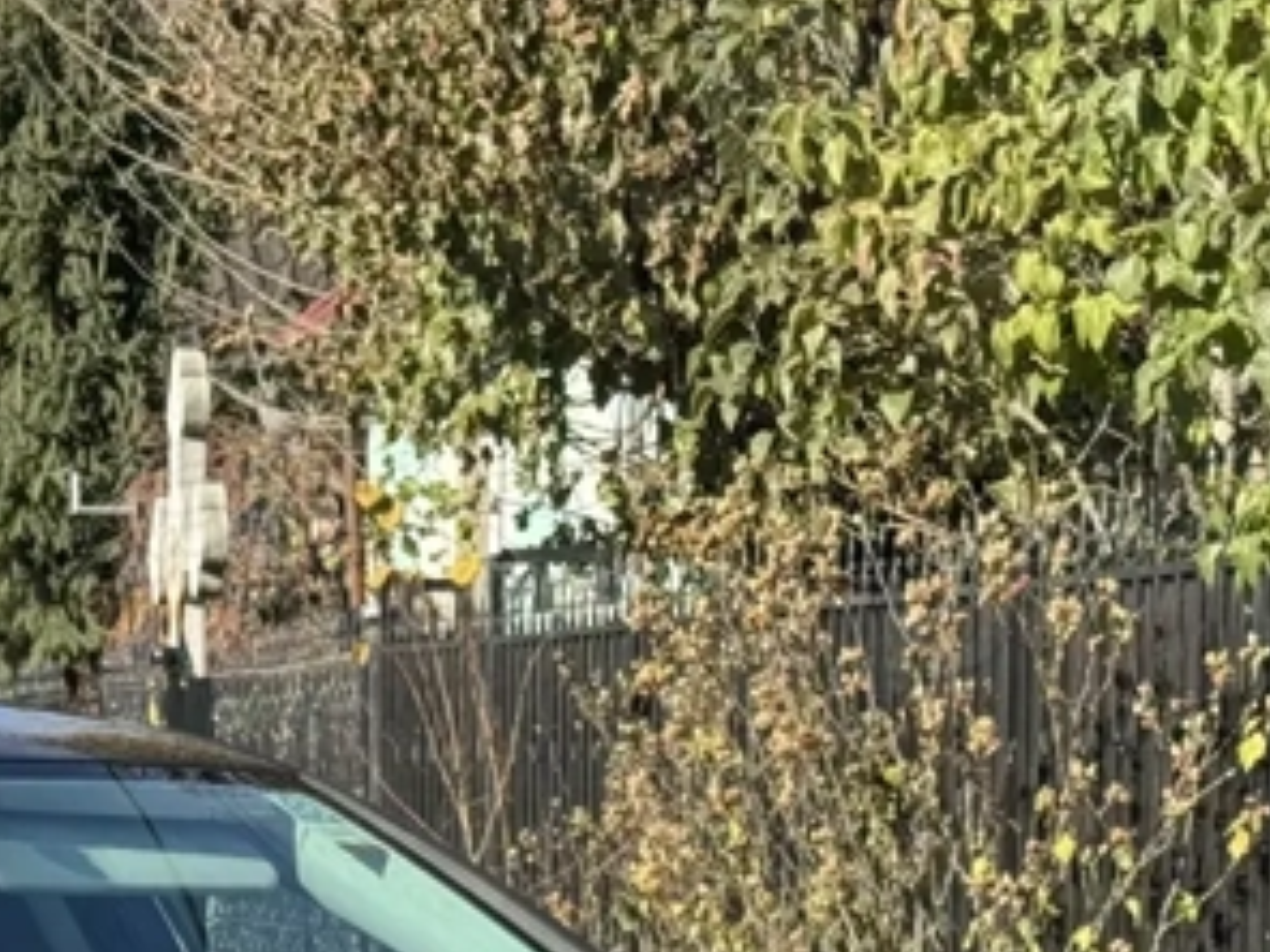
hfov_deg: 12.1
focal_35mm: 162
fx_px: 5943
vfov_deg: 8.9
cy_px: 1522
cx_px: 26
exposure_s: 1/1818
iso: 64
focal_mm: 6.76
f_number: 1.78
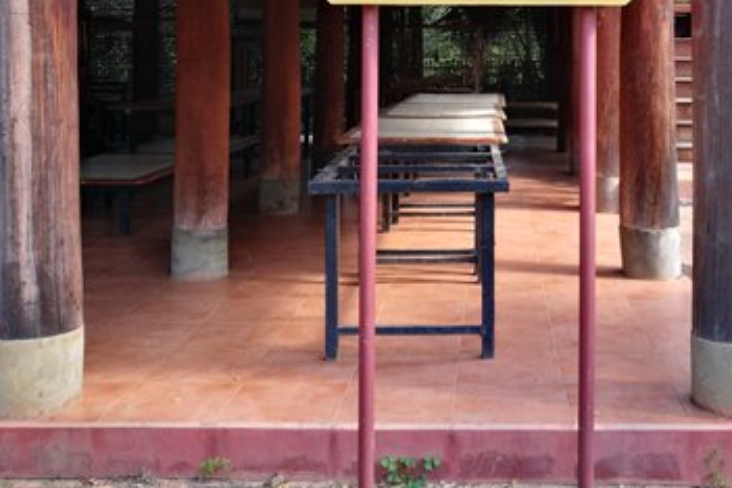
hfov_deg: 40.7
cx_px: 471
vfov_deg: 27.0
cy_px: 35
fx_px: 976
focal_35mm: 48
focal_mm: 4.5
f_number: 2.2
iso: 64
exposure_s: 1/100
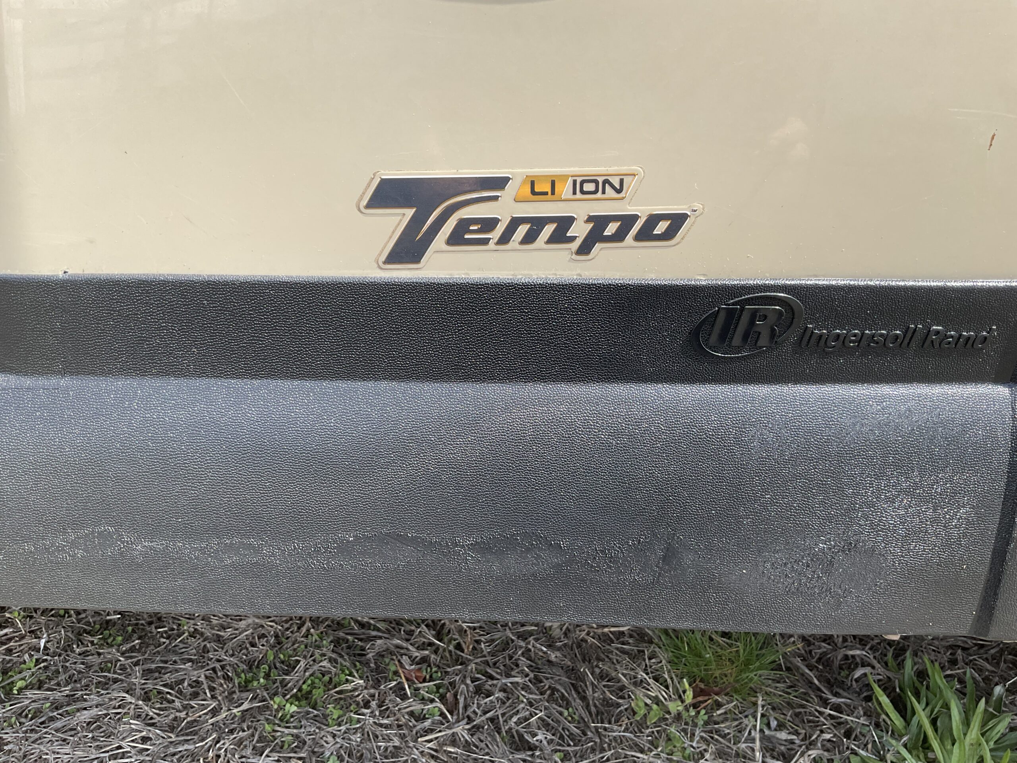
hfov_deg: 61.7
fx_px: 852
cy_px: 382
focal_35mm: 29
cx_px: 508
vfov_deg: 48.2
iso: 16
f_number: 1.8
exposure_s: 1/465
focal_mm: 3
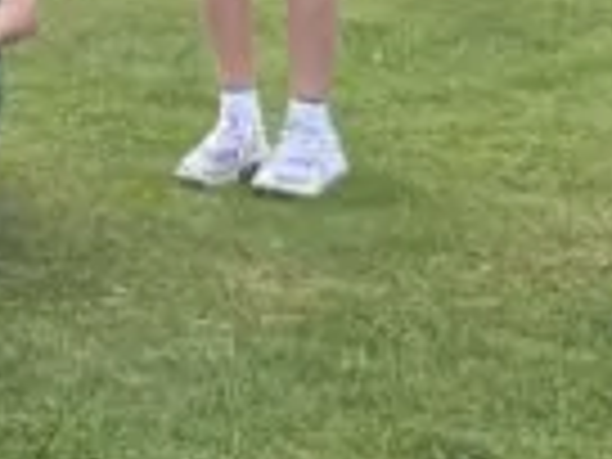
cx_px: -252
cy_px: -279
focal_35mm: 138
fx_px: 2440
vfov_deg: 10.3
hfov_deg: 13.6
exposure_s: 1/2994
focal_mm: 5.7
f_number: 1.5
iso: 50
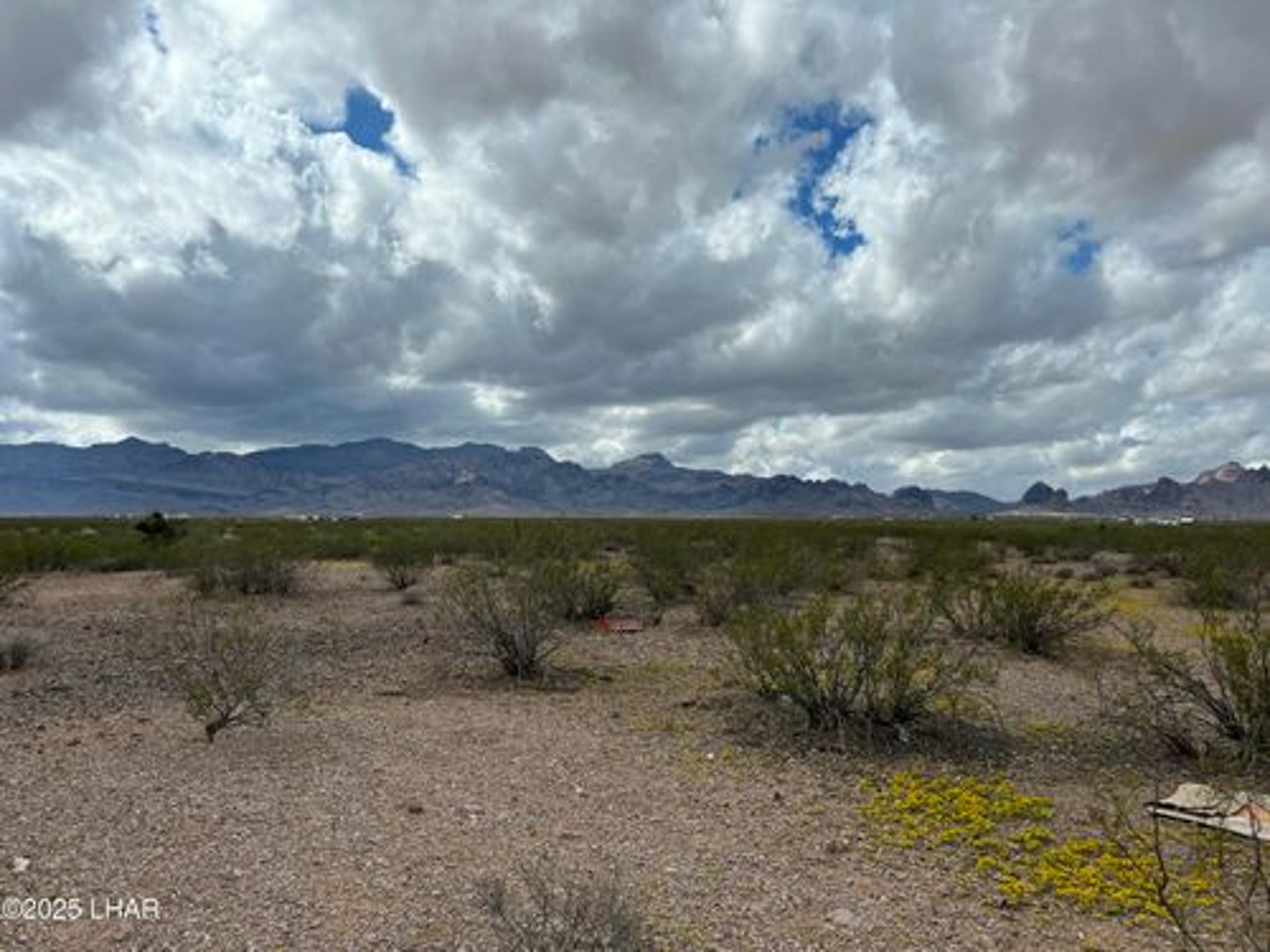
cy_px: 476
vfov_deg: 53.1
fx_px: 954
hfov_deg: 67.3
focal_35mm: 26
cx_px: 635
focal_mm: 5.1
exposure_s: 1/7353
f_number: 1.6
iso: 50
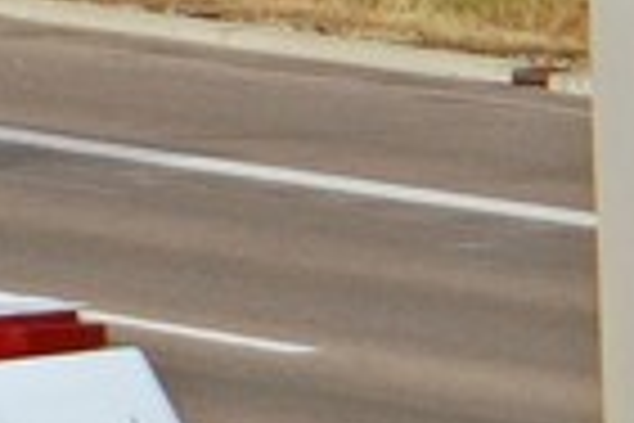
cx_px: -908
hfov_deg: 2.1
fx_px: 17280
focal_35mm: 981
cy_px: 1150
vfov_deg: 1.4
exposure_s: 1/2500
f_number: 6.3
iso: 800
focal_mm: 115.6
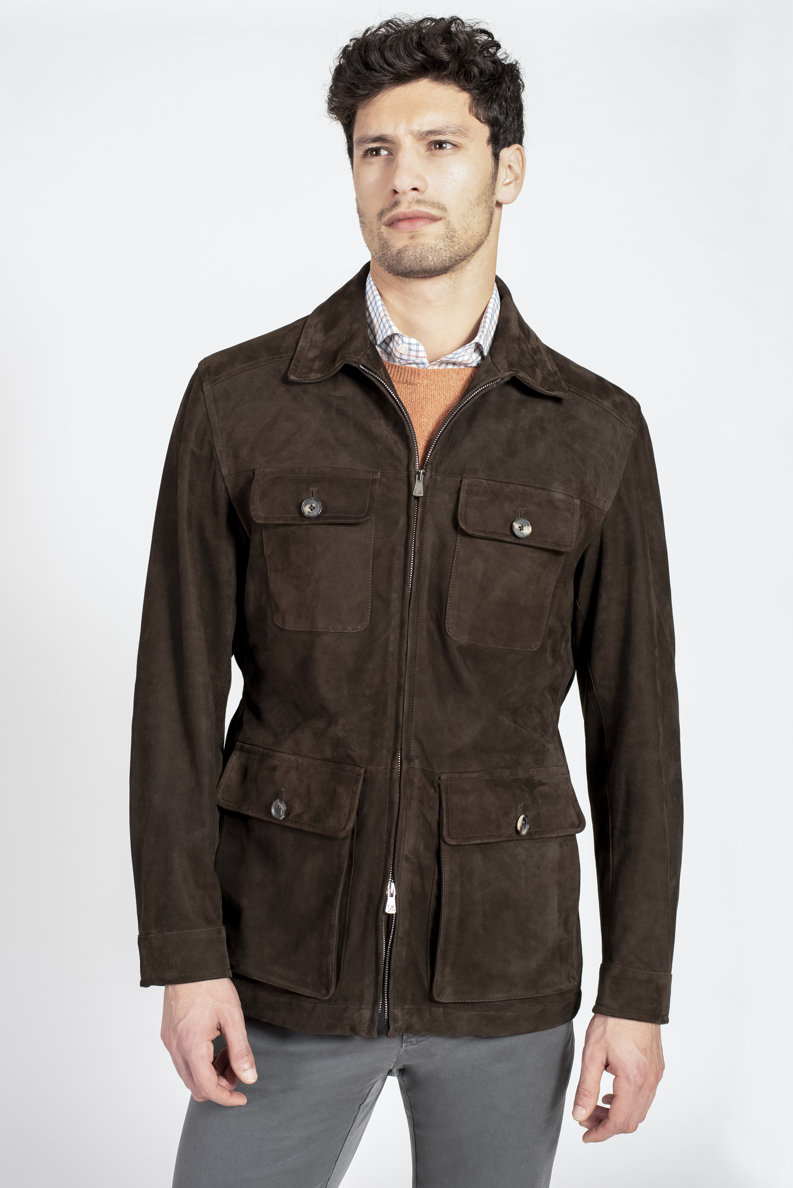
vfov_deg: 39.6
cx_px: 396
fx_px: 1651
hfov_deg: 27.0
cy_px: 594
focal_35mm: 50
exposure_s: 1/160
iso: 64
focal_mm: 50
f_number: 6.3
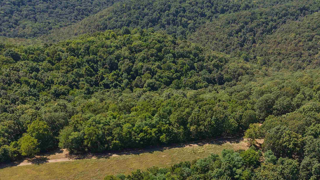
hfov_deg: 53.6
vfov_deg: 30.3
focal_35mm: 37
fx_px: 314
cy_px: 169
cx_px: 195
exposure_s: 1/2000
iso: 100
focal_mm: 8.67
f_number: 1.8
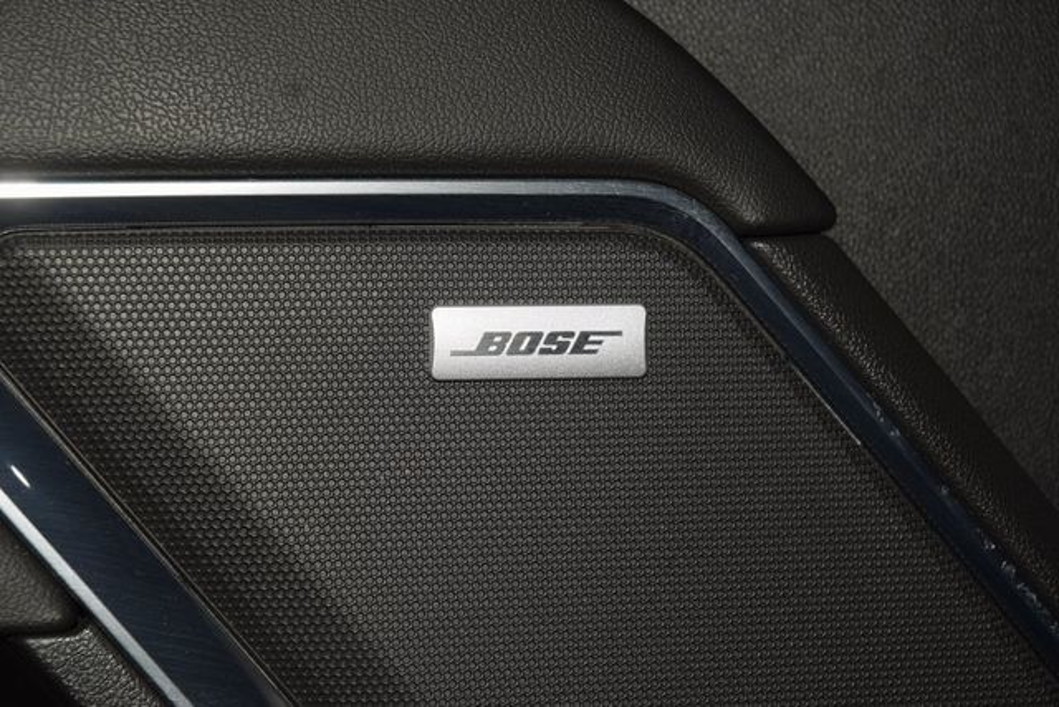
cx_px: 530
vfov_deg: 13.0
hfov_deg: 19.5
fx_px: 3089
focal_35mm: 105
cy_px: 354
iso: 100
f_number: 8
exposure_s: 1/125
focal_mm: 70
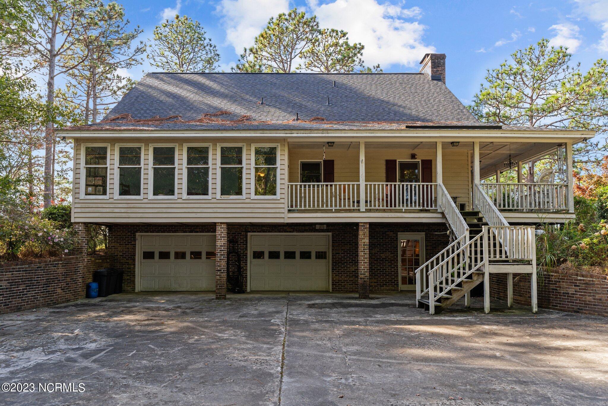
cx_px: 304
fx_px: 405
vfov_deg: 53.1
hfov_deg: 73.7
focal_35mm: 24
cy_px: 203
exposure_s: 1/160
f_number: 5.6
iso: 400
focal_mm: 24
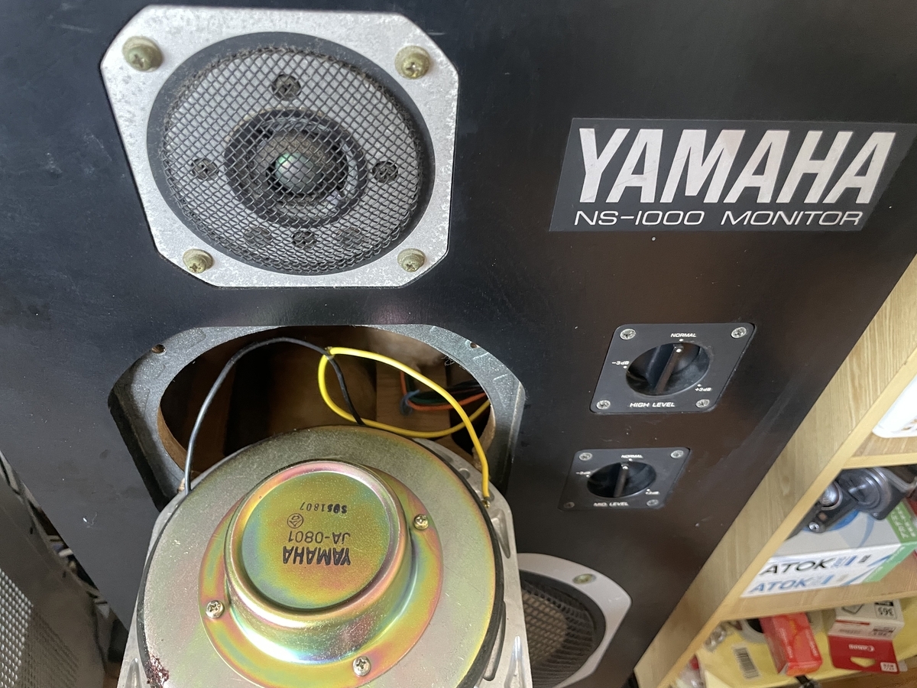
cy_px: 344
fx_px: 689
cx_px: 458
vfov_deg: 53.1
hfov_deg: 67.3
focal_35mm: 26
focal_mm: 4.2
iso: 500
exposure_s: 1/40
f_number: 1.6
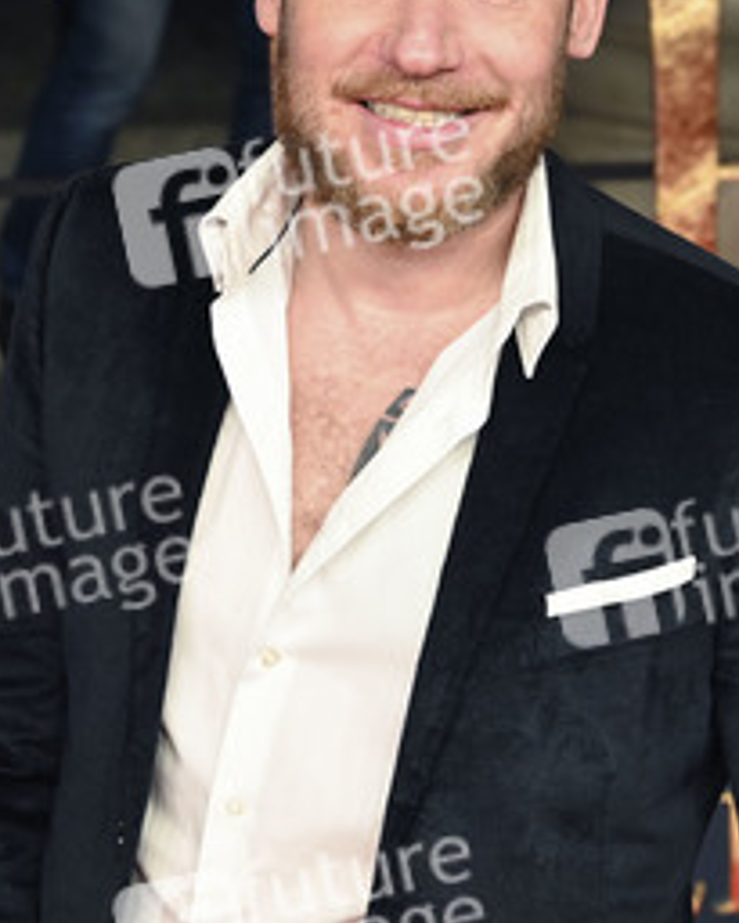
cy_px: 382
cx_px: 404
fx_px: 3006
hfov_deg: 14.0
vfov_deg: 17.4
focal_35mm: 110
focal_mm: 75
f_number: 5.6
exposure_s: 1/125
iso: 640
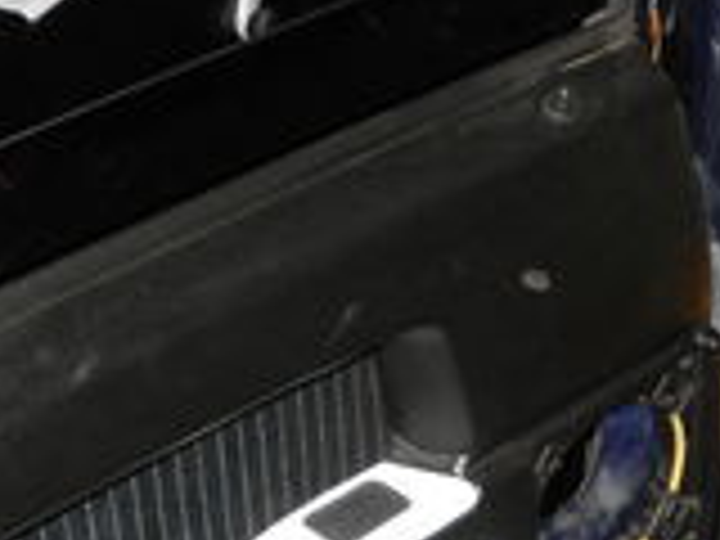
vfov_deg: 13.9
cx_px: 783
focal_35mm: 104
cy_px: 585
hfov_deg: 18.2
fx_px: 2163
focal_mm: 4.6
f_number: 2.8
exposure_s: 1/30
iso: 100
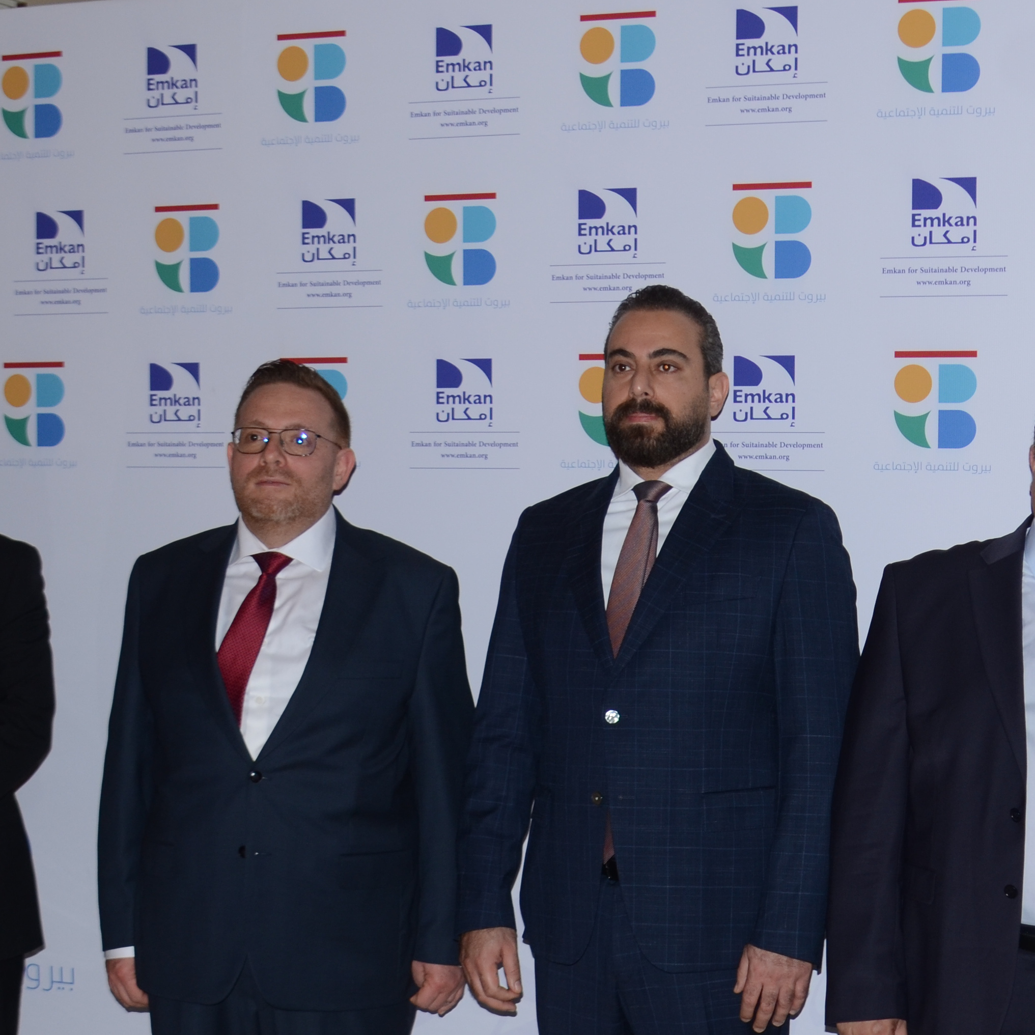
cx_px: 880
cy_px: 683
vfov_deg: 23.3
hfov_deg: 22.9
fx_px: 2503
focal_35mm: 74
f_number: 4.5
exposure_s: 1/250
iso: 250
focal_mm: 24
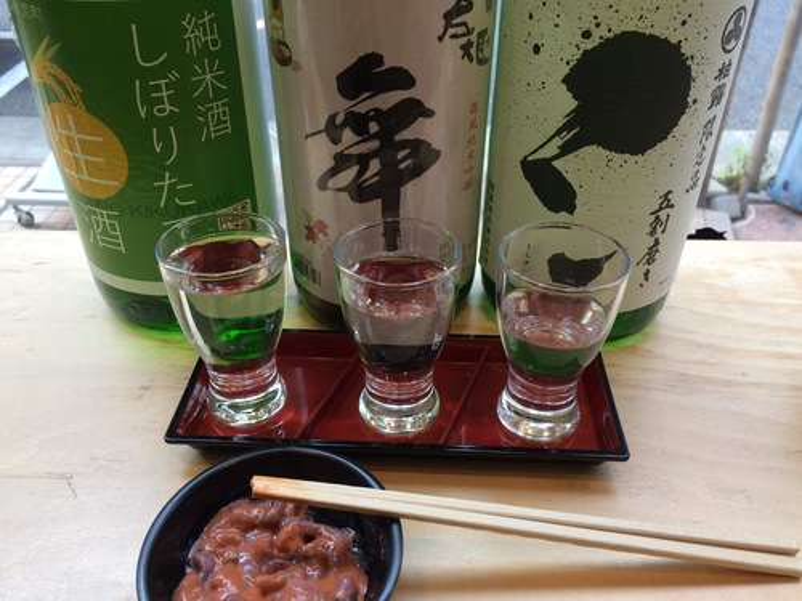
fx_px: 672
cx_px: 401
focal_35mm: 29
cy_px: 300
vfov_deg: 48.2
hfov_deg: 61.7
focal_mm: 4.15
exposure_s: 1/120
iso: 50
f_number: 2.2
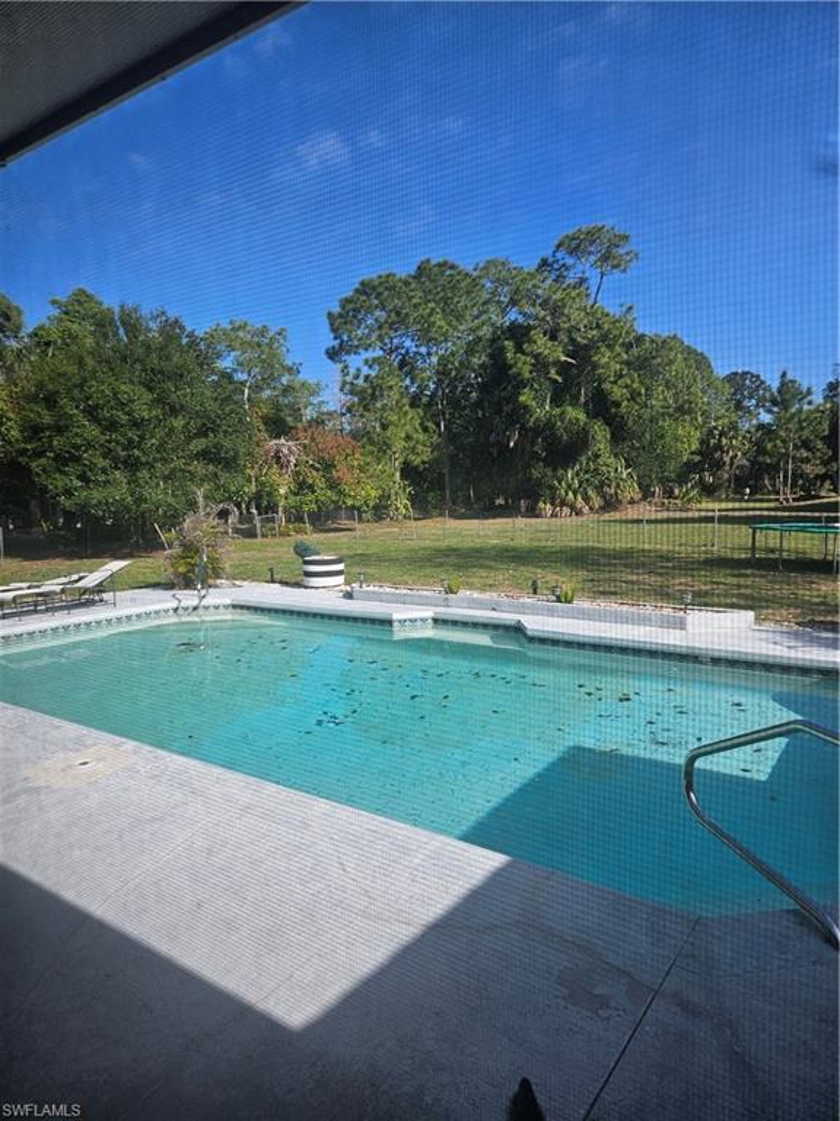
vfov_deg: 73.9
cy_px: 560
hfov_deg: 58.9
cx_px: 420
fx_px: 744
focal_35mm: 23
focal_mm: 5.4
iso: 25
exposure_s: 1/1145
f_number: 1.8
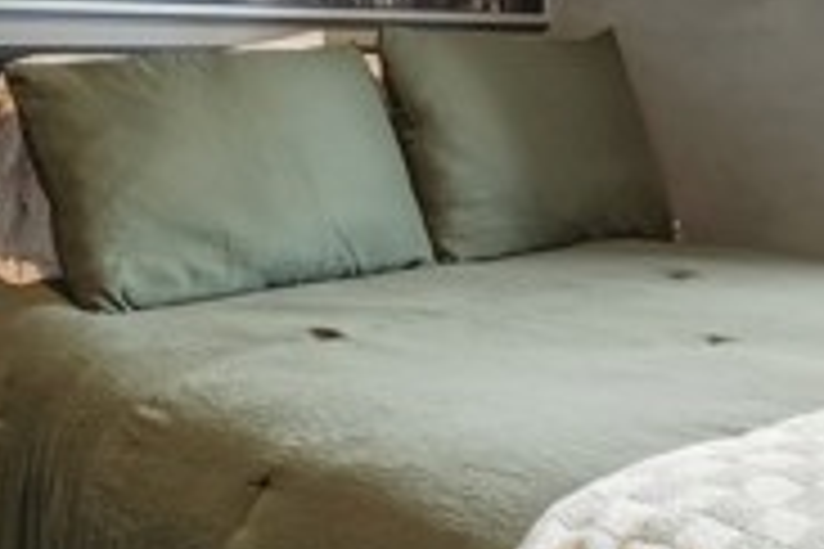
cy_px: 61
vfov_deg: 23.6
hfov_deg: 35.6
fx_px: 1282
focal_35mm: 56
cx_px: 428
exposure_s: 1/30
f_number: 9
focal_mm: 16
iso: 400
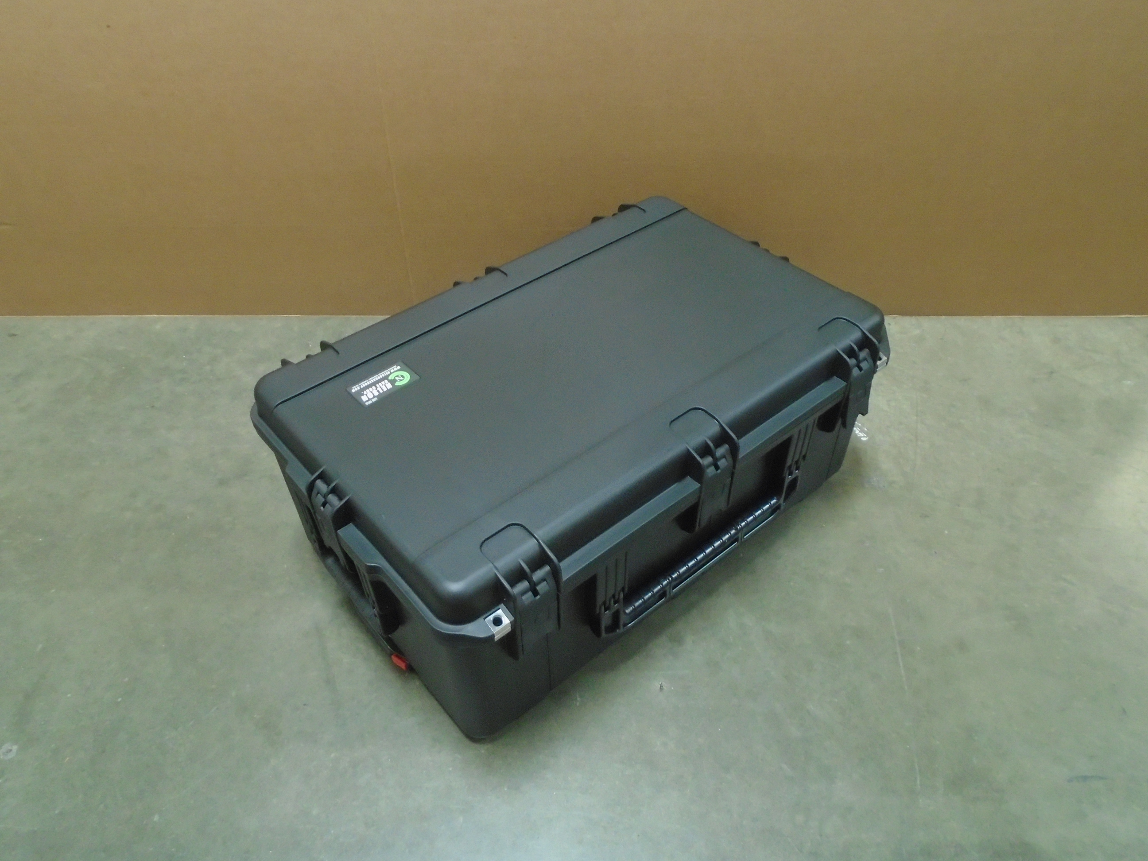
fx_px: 862
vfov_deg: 53.1
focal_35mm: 26
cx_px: 574
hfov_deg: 67.3
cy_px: 430
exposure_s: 1/30
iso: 400
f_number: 3.2
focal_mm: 4.6
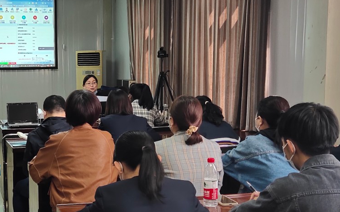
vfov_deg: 15.9
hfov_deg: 24.8
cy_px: 124
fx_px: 760
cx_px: 61
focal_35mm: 82
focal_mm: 4.74
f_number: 1.79
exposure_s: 1/100
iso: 826
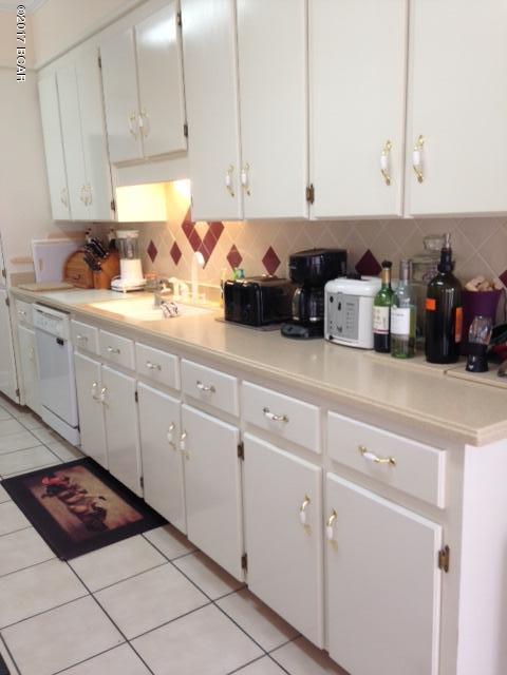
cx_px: 254
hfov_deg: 42.9
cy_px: 338
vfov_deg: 55.4
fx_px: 644
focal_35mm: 33
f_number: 2.4
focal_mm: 4.12
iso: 50
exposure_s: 1/20
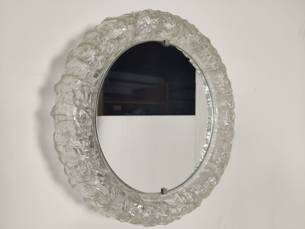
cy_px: 114
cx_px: 152
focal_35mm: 26
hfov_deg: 67.3
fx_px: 229
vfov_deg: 53.1
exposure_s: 1/100
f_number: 1.75
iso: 153
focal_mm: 4.75
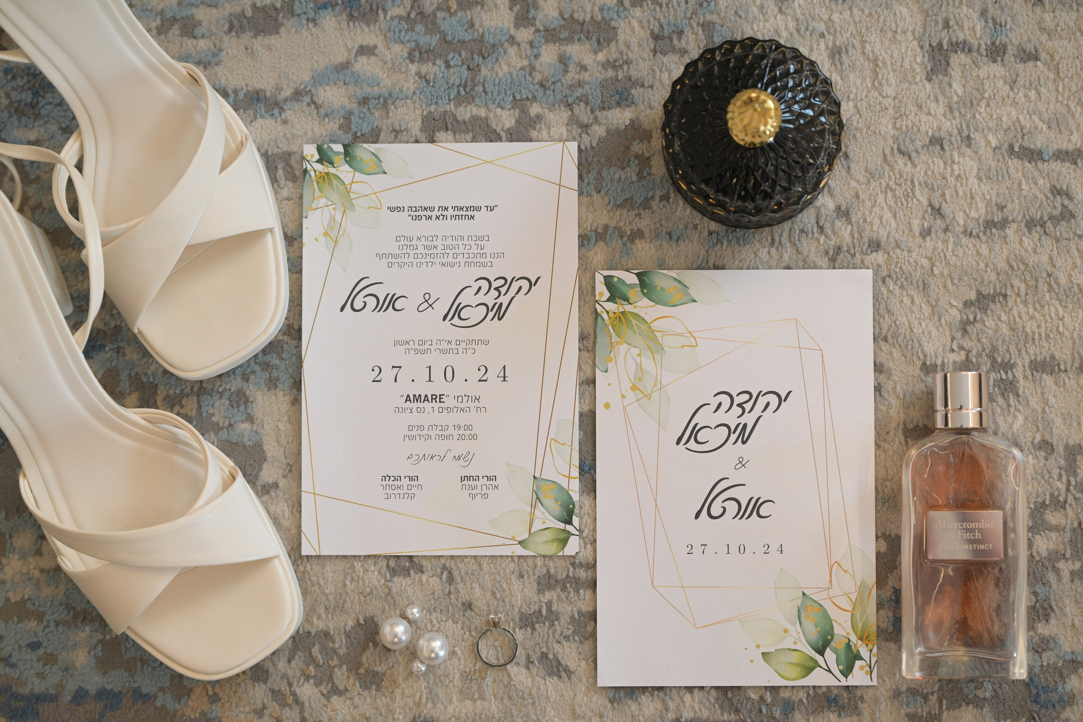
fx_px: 2587
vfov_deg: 15.9
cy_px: 361
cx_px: 542
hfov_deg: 23.6
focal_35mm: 86
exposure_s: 1/200
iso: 640
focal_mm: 86
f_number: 3.5
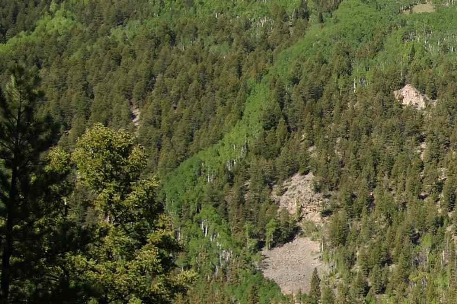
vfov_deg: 16.7
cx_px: 692
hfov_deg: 21.0
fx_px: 1035
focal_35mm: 82
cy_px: 212
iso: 100
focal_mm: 17
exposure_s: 1/800
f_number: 3.5
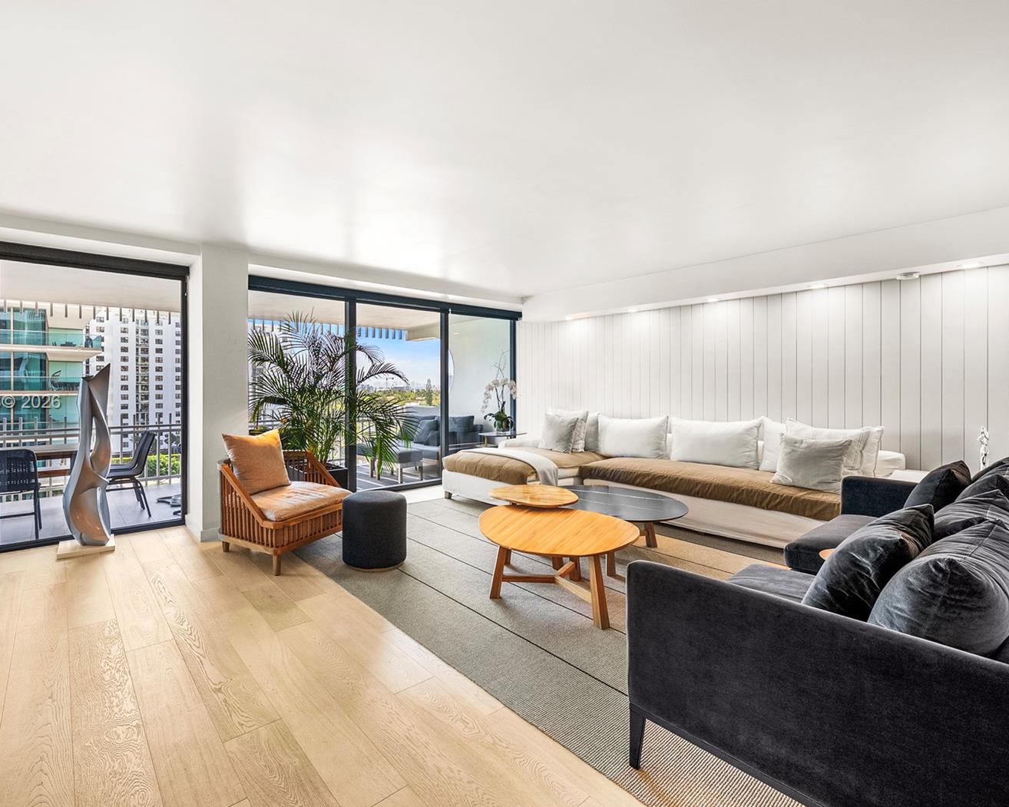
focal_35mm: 16
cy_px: 403
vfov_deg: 80.4
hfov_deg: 92.6
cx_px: 436
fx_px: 478
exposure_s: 1/100
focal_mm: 14
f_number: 8
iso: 400
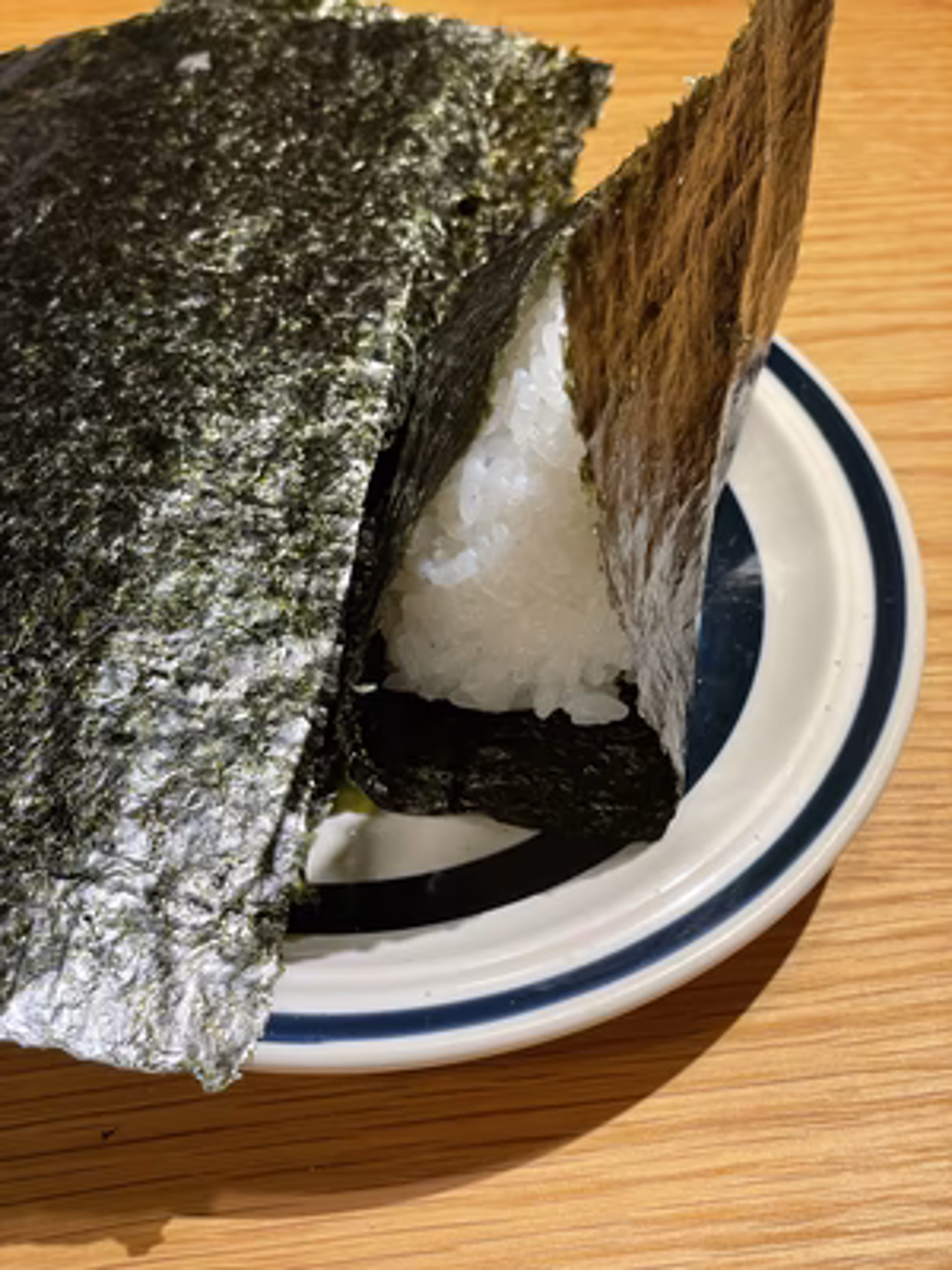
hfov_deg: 28.0
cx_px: 476
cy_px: 635
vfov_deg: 36.8
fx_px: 1907
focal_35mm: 52
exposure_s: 1/50
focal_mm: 6
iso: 125
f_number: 2
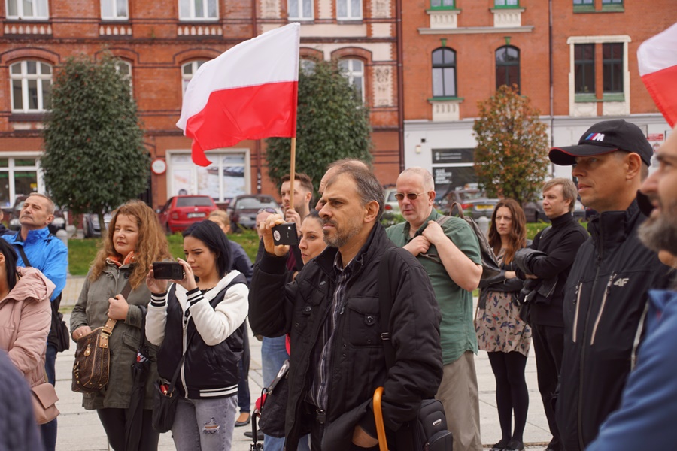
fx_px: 1551
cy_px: 226
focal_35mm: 82
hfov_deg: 24.6
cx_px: 338
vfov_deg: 16.6
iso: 100
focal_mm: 55
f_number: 5
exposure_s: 1/160
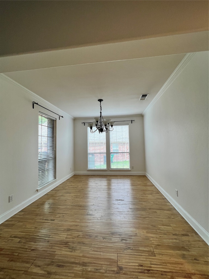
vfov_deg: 106.2
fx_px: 105
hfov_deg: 89.9
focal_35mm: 13
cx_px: 104
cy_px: 140
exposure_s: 1/120
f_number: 1.8
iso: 50
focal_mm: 1.57
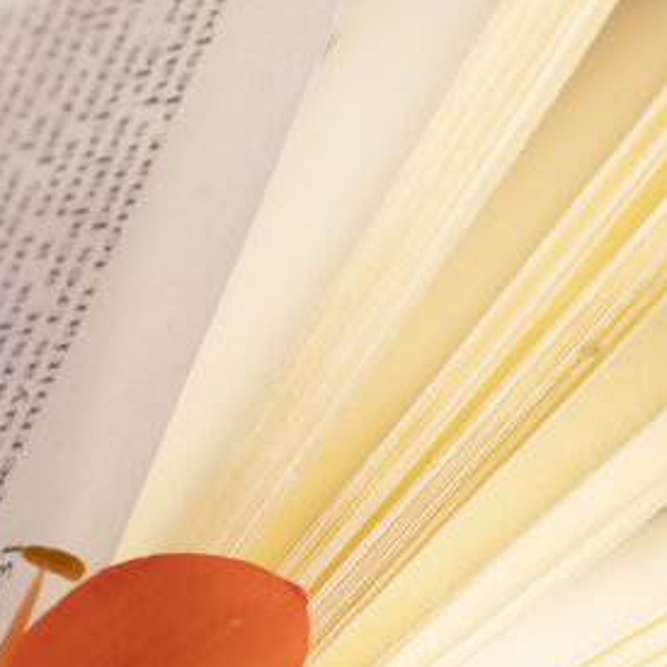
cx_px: -182
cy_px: 1292
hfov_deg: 4.4
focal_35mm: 396
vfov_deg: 4.4
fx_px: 8633
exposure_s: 1/125
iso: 200
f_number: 8
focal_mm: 50
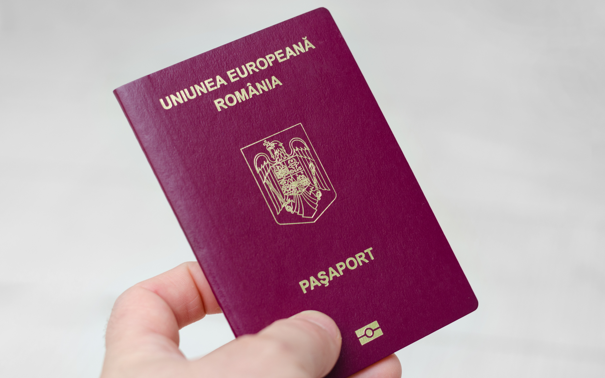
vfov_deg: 16.9
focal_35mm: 77
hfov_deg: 26.8
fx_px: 1269
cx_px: 304
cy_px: 182
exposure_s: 1/100
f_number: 3.5
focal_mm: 50
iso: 200
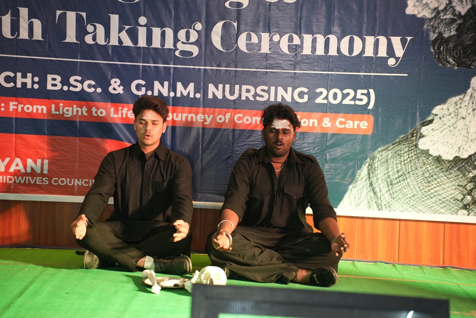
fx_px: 992
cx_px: 238
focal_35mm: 75
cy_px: 159
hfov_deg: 27.0
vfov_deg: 18.2
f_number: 2.8
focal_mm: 75
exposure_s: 1/125
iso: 1250
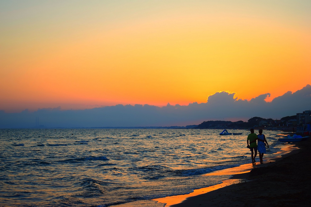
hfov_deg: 24.6
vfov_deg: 16.5
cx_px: 156
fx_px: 712
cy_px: 104
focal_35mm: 82
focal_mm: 55
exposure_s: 1/160
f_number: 5.6
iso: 100
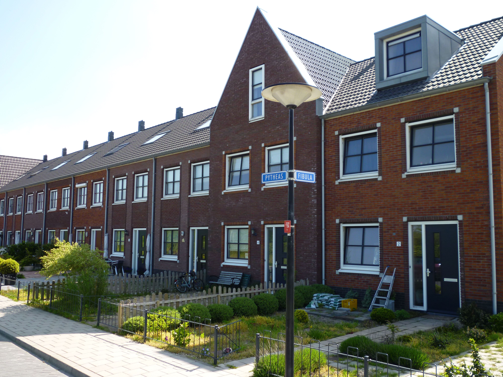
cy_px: 188
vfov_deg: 42.9
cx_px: 252
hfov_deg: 55.4
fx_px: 480
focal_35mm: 33
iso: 80
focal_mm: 5.8
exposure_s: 1/250
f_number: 3.5
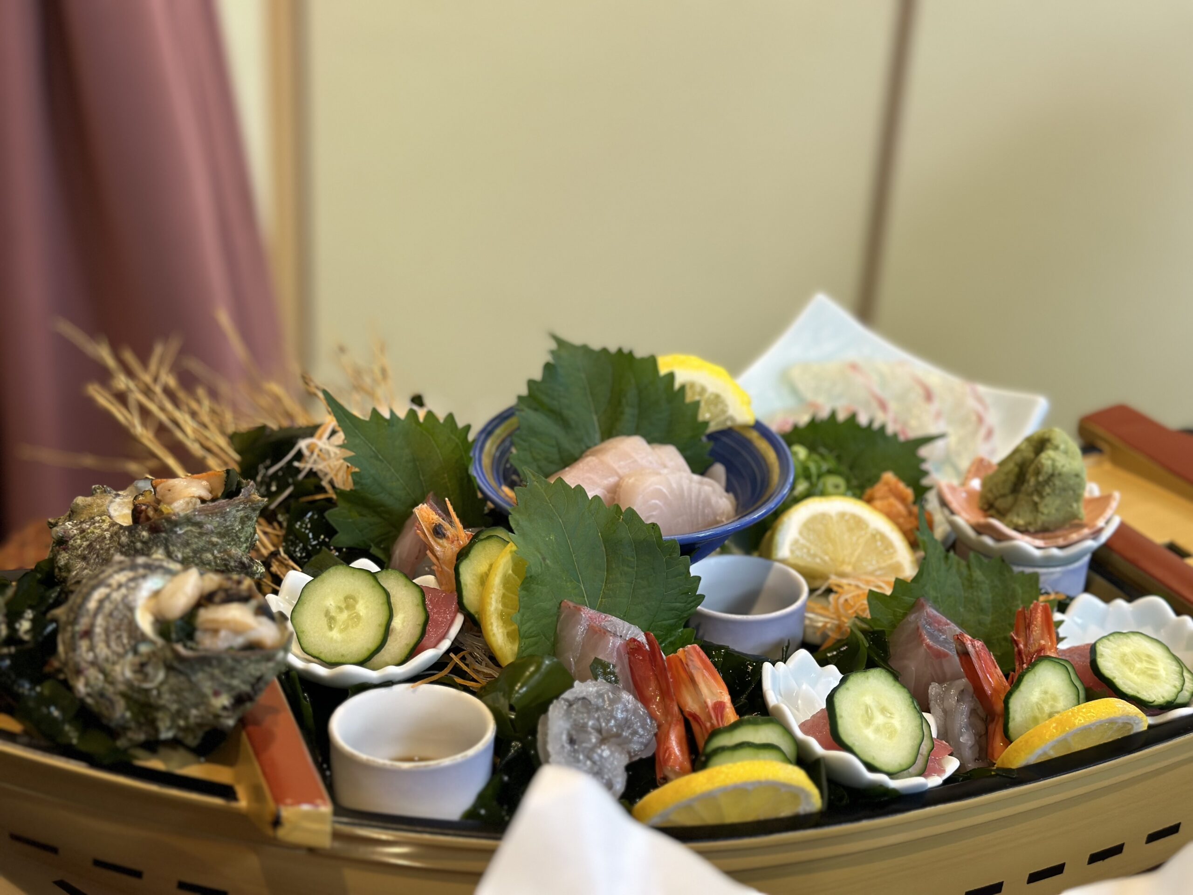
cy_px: 448
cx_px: 596
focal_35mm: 48
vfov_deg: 30.3
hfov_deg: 39.7
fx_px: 1654
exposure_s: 1/59
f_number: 1.78
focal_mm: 6.86
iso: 160
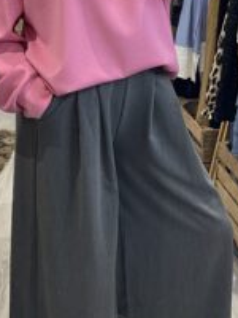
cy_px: 116
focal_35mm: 50
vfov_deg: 37.9
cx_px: 141
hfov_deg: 29.0
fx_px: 458
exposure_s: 1/50
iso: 125
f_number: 1.6
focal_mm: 5.1
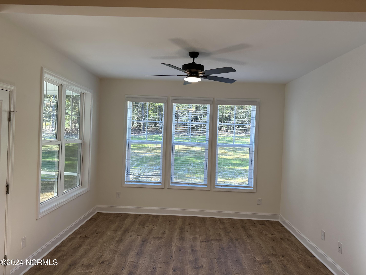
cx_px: 183
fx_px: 254
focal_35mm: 24
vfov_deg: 56.8
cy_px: 138
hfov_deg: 71.6
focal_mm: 6.86
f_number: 1.78
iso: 64
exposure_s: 1/120
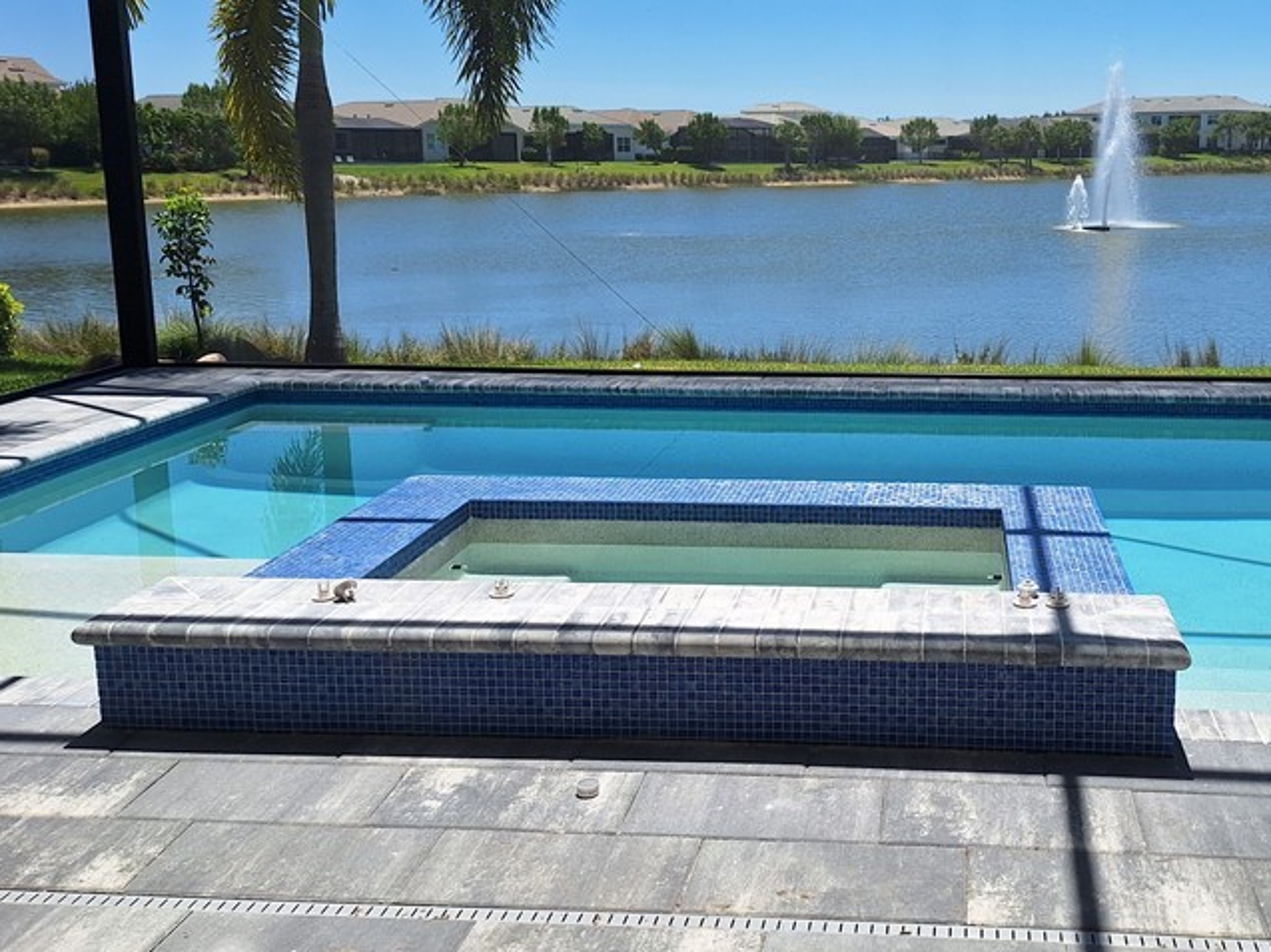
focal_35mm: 37
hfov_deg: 49.0
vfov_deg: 38.5
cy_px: 395
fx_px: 1358
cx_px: 886
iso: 40
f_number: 1.8
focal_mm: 5.54
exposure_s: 1/1667
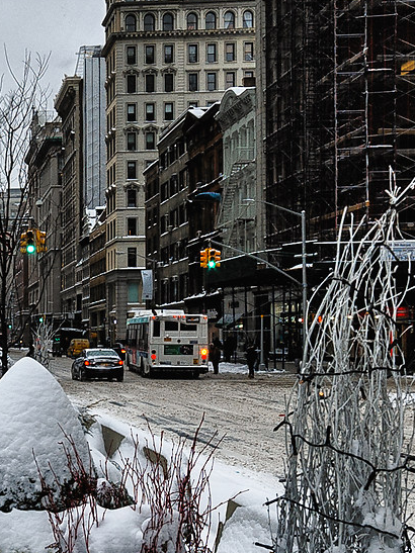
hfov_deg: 20.2
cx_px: -259
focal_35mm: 59
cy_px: 188
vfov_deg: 32.5
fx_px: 943
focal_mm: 14
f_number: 8
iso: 200
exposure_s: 1/60
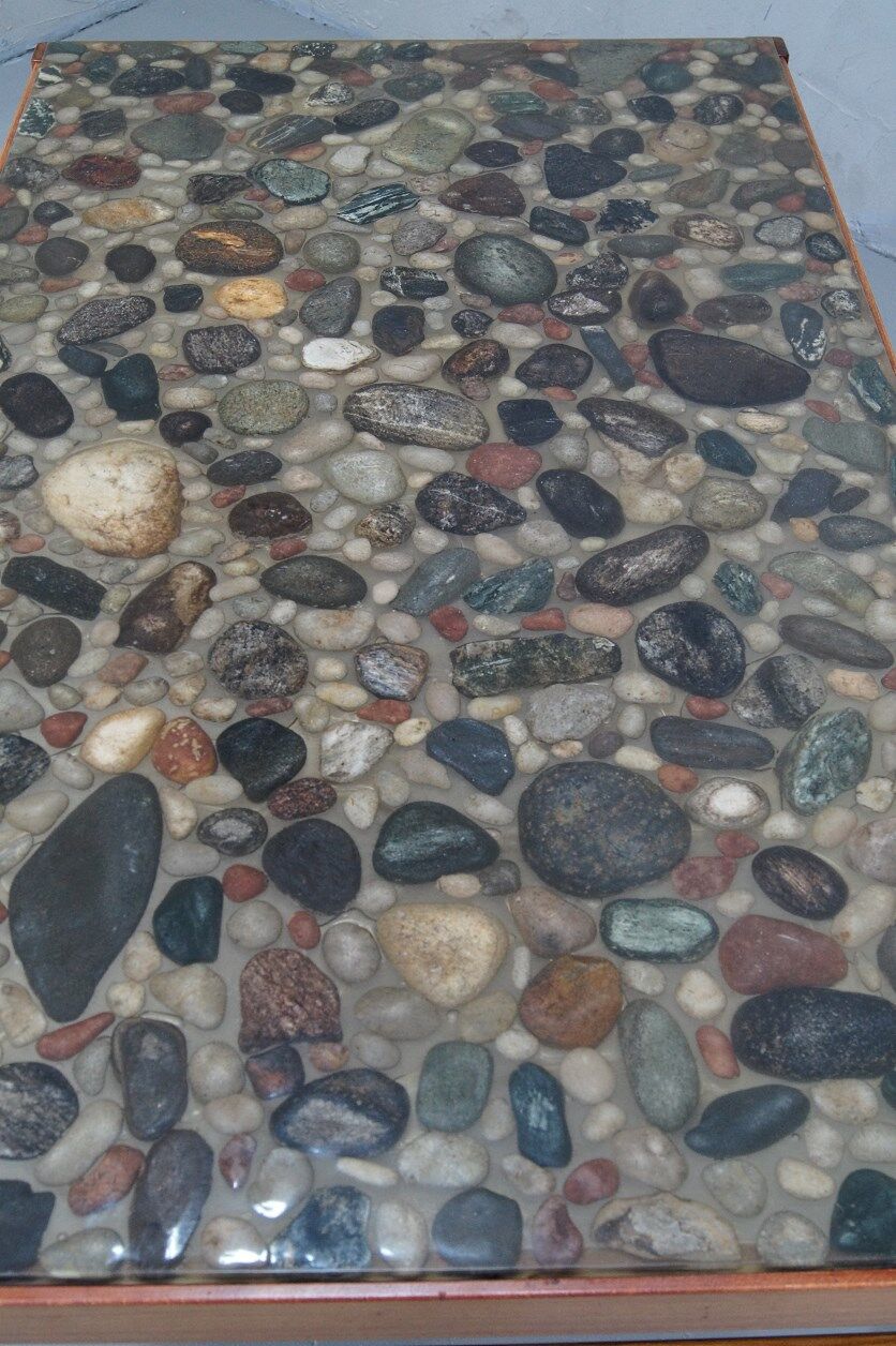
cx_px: 448
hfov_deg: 34.2
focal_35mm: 39
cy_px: 673
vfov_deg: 49.6
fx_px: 1457
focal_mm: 26
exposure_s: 1/13
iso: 800
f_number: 8
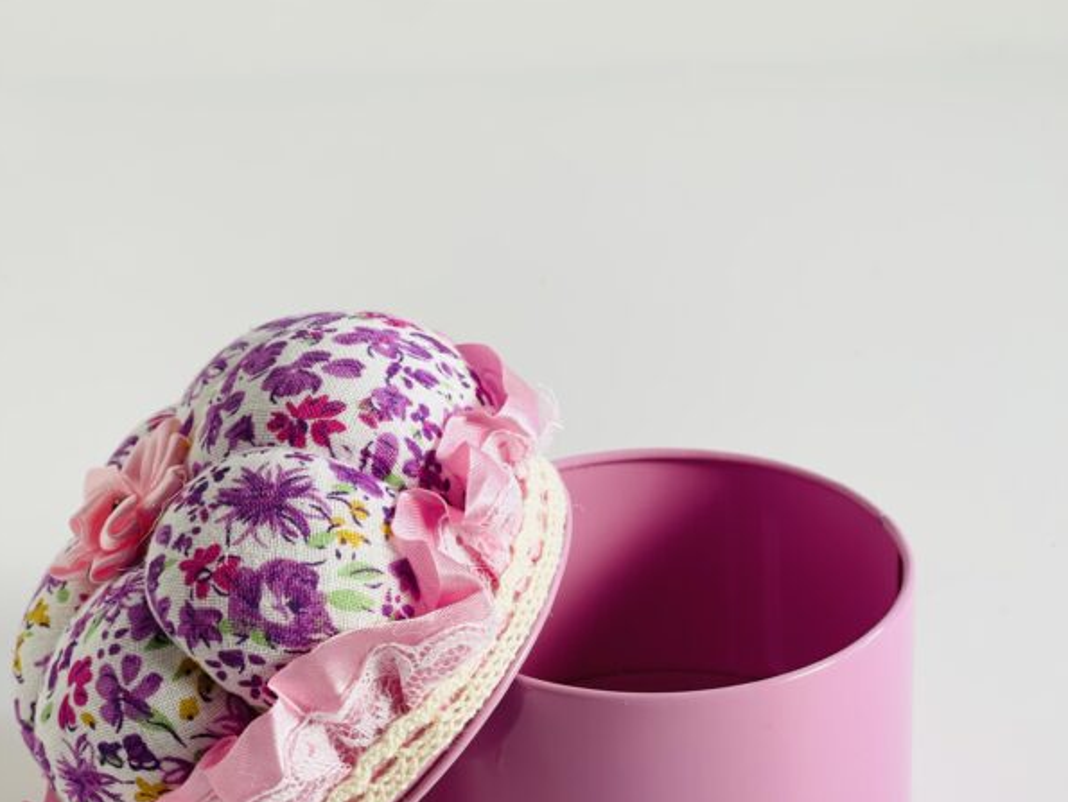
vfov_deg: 17.2
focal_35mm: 86
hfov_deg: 22.7
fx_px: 2655
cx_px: 531
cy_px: 504
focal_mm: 7.5
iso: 20
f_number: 2.2
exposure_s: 1/121
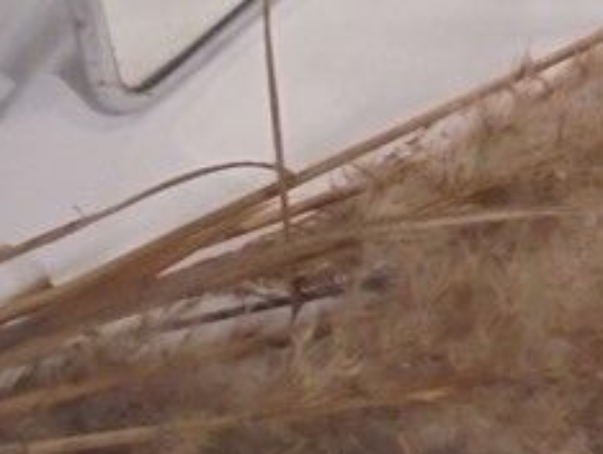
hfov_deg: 18.2
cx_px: 804
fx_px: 1744
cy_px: -331
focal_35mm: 100
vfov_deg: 13.5
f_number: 3.5
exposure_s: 1/30
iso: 320
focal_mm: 4.6
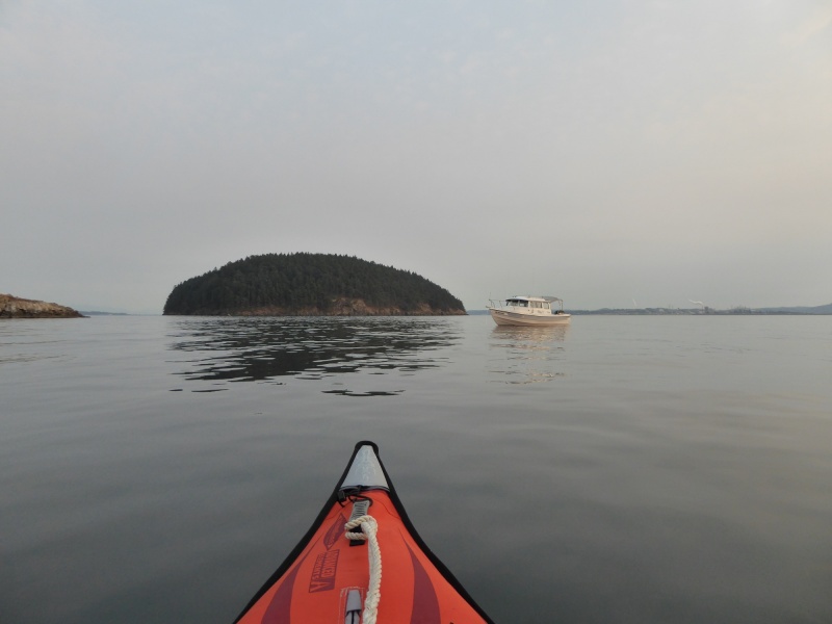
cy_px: 312
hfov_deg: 69.4
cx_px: 416
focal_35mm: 25
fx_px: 601
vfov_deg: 54.9
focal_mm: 4.3
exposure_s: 1/320
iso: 160
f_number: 3.3
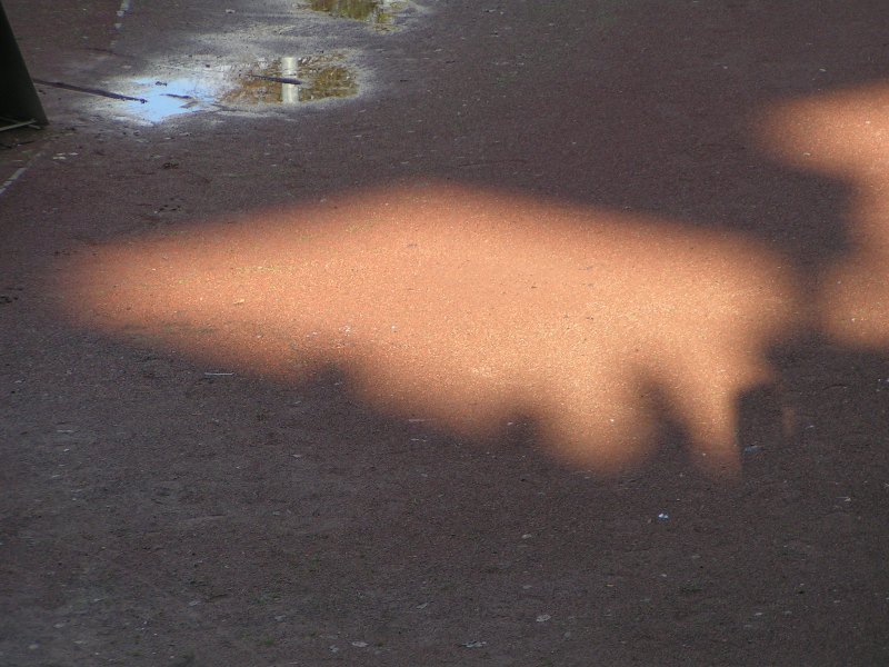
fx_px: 4828
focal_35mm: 188
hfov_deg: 10.5
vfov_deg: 7.9
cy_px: 334
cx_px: 444
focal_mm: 28.8
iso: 50
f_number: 3.5
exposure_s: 1/200
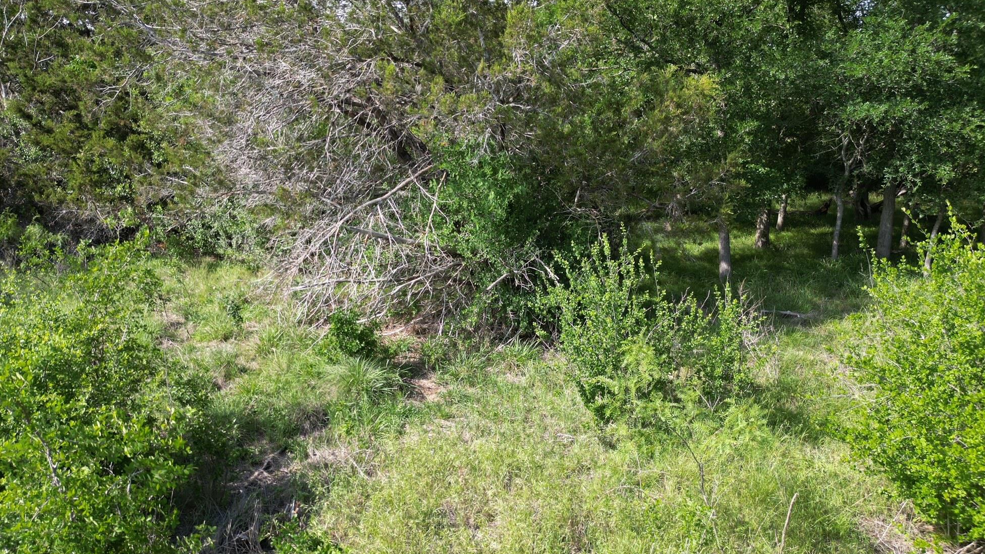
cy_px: 281
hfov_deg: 69.9
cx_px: 484
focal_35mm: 27
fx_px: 705
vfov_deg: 42.9
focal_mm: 6.72
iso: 100
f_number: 1.7
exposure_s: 1/800
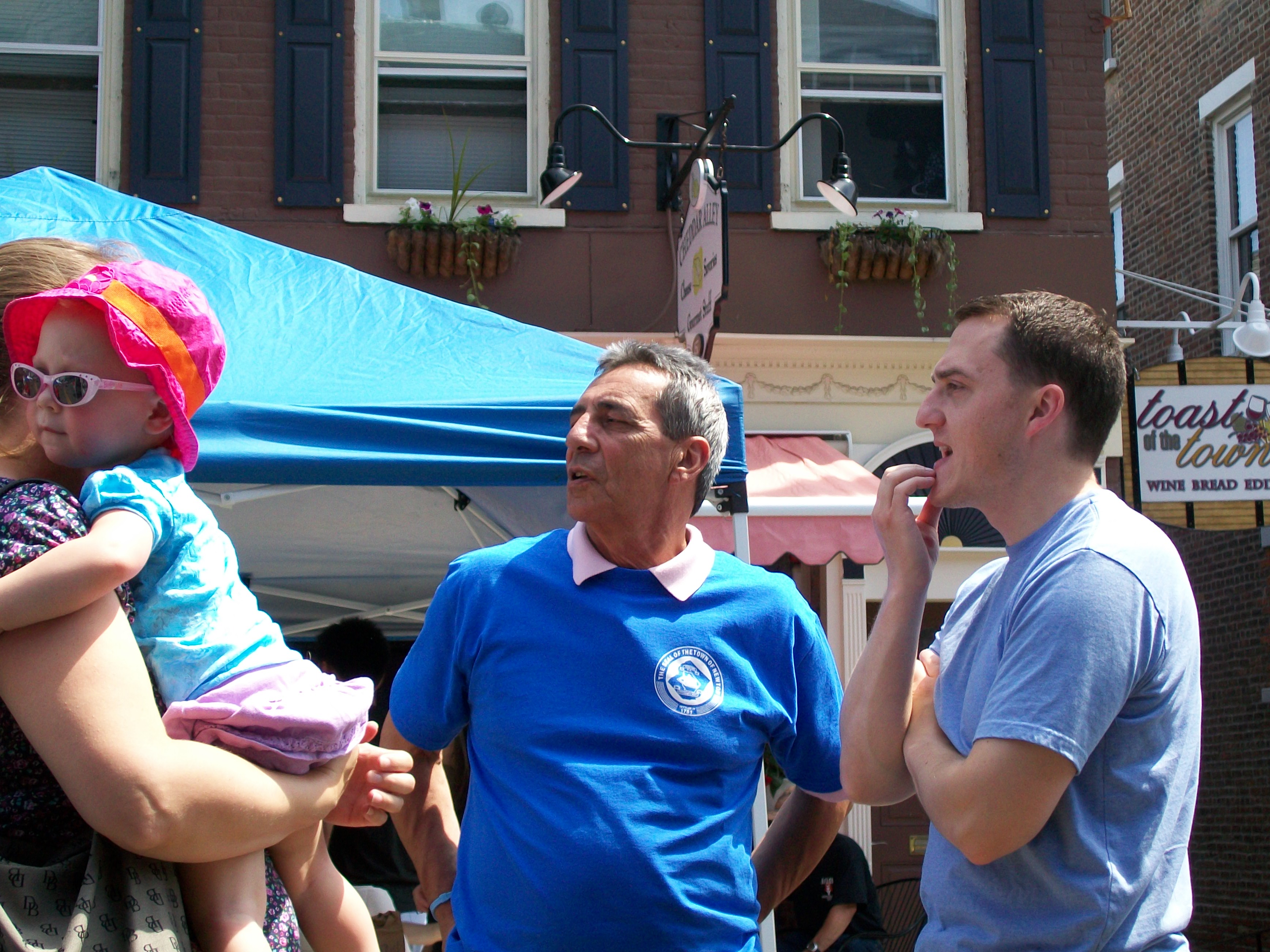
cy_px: 476
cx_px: 635
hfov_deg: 27.8
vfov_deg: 21.0
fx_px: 2568
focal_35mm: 70
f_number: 3.8
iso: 64
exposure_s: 1/250
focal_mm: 11.6
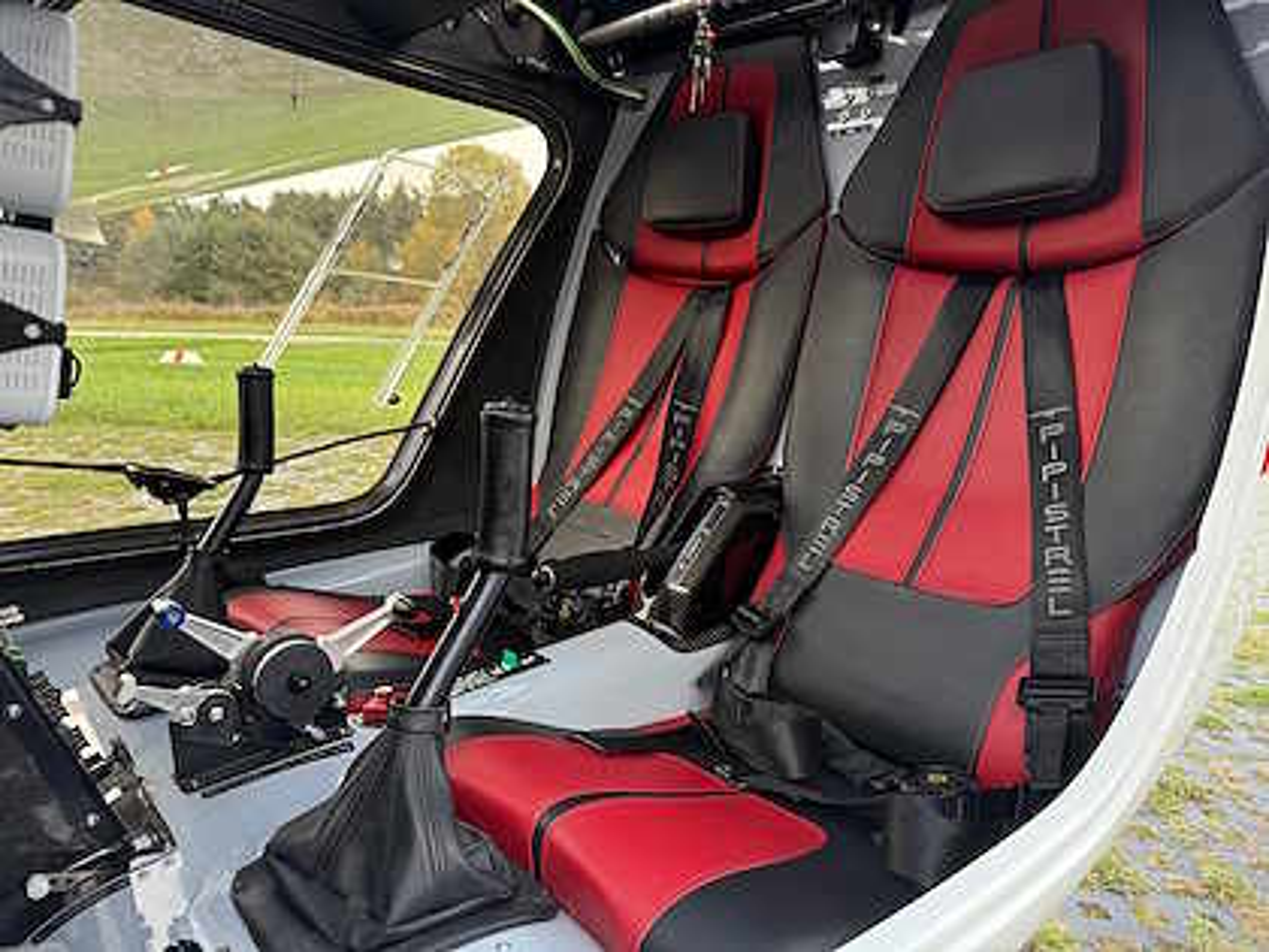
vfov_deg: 56.8
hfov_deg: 71.6
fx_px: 880
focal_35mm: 24
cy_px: 476
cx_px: 634
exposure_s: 1/185
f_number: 1.78
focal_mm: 6.76
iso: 160
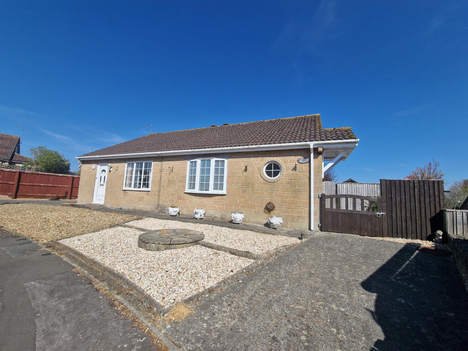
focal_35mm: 13
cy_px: 176
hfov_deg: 106.2
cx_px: 234
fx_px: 176
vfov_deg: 89.9
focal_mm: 2.2
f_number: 2.2
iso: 50
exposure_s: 1/3480
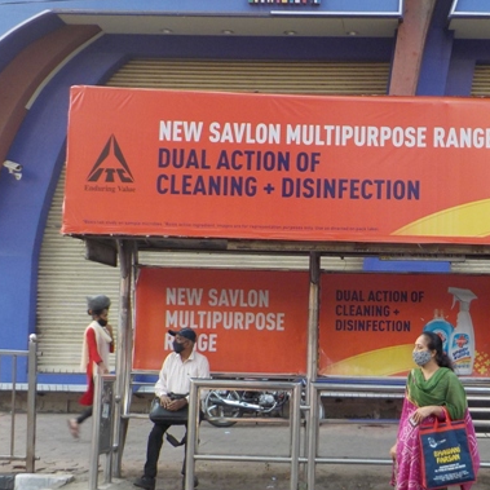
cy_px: 295
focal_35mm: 56
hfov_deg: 30.0
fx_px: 897
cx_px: 379
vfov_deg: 30.5
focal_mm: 4.1
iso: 125
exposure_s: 1/50
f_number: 3.3
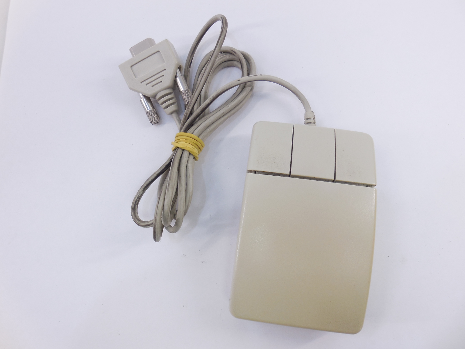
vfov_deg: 53.1
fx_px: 349
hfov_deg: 67.3
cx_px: 232
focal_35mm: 26
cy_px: 174
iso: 140
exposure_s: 1/30
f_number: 3.5
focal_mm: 4.6
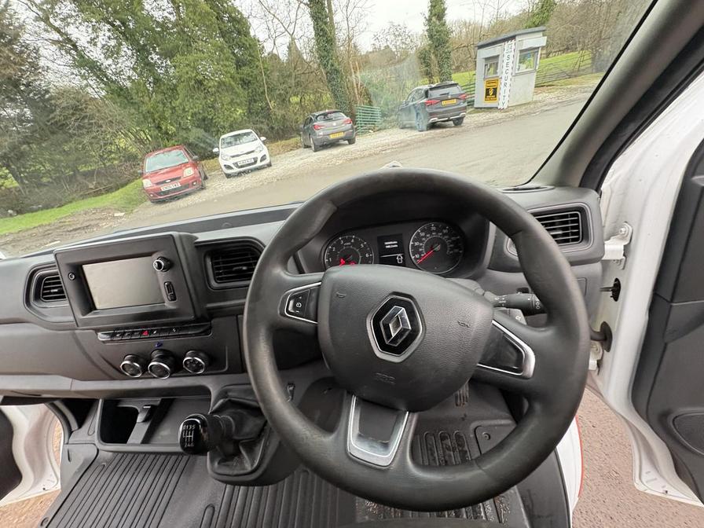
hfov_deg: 102.1
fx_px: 285
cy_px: 264
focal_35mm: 14
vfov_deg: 85.7
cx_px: 352
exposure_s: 1/60
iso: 400
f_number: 2.2
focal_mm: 2.22
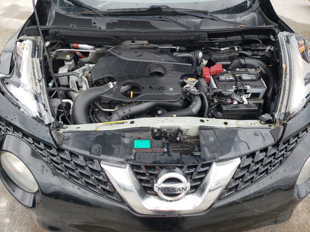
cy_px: 116
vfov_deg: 53.1
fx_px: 233
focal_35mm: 26
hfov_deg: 67.3
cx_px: 155
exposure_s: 1/588
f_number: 1.5
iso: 50
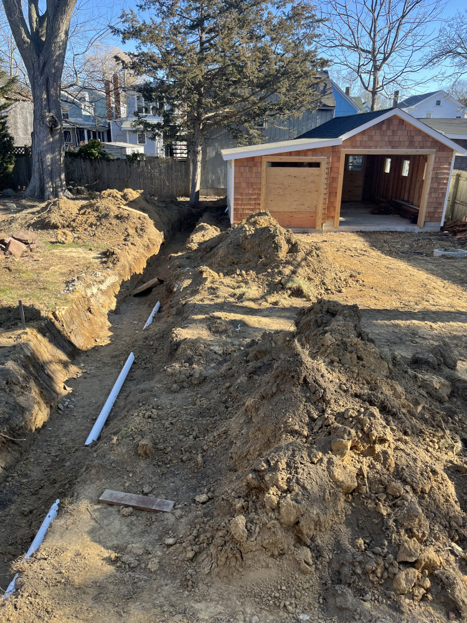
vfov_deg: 67.3
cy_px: 312
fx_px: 468
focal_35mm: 26
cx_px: 234
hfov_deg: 53.1
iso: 50
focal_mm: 5.1
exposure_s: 1/598
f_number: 1.6
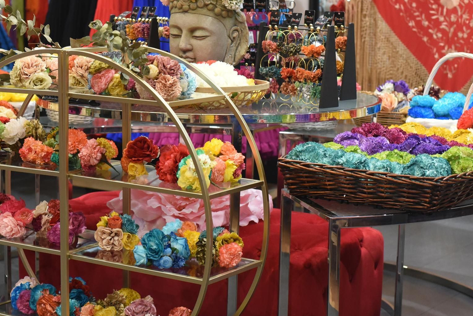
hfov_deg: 23.8
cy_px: 147
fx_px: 1117
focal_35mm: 85
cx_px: 155
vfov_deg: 16.1
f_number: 3.5
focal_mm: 50
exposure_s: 1/100
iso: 2800
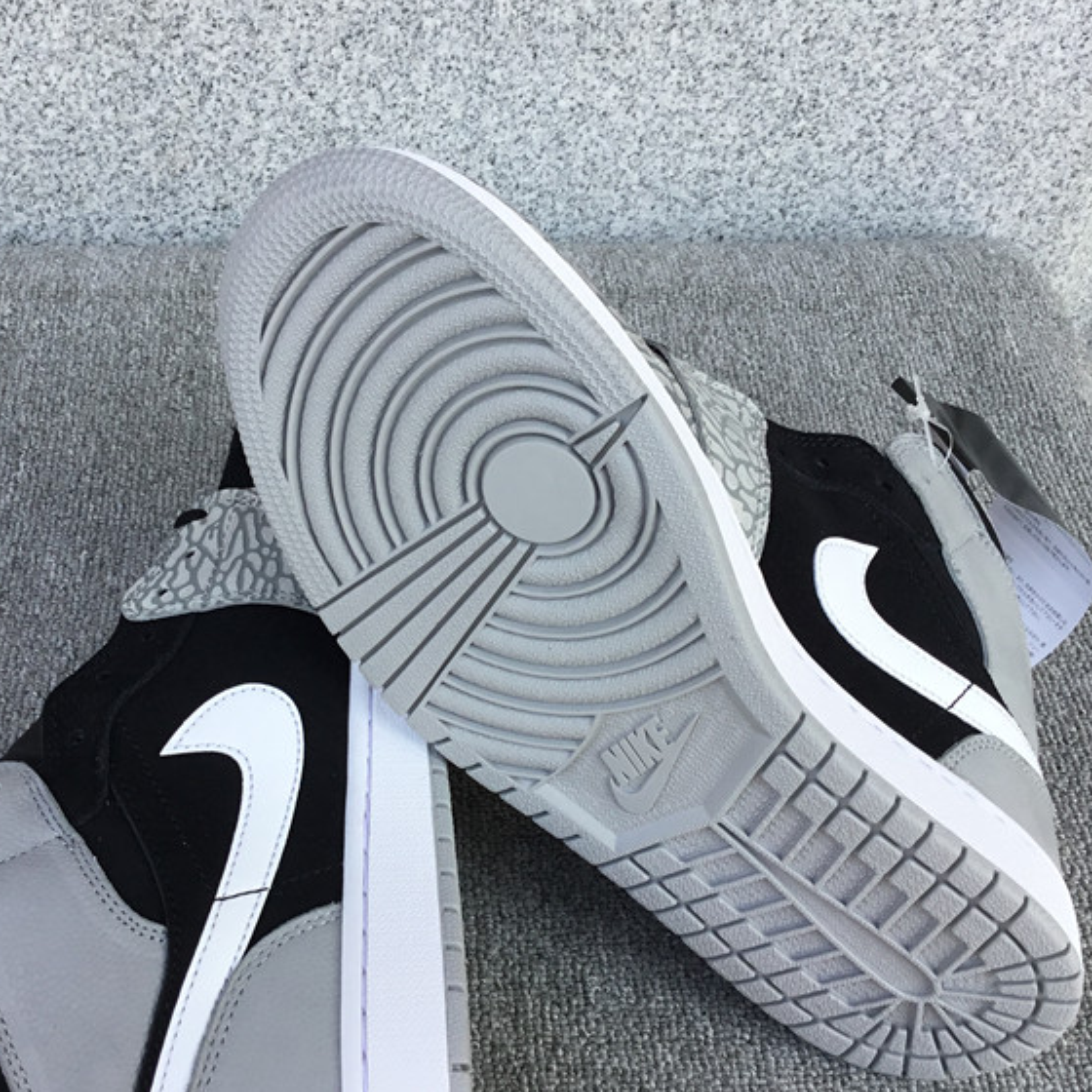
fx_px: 1570
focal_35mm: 44
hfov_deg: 38.2
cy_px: 574
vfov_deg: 38.3
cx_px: 458
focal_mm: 3.3
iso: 25
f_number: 2.4
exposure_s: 1/191
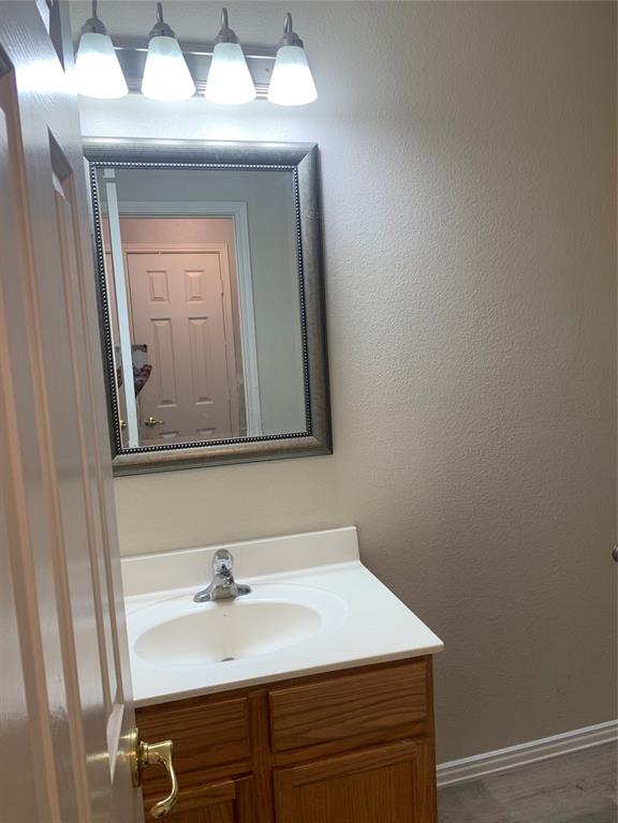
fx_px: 619
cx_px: 309
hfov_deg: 53.1
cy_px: 412
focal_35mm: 26
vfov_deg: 67.3
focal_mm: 4.25
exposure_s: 1/122
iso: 32
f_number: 1.8
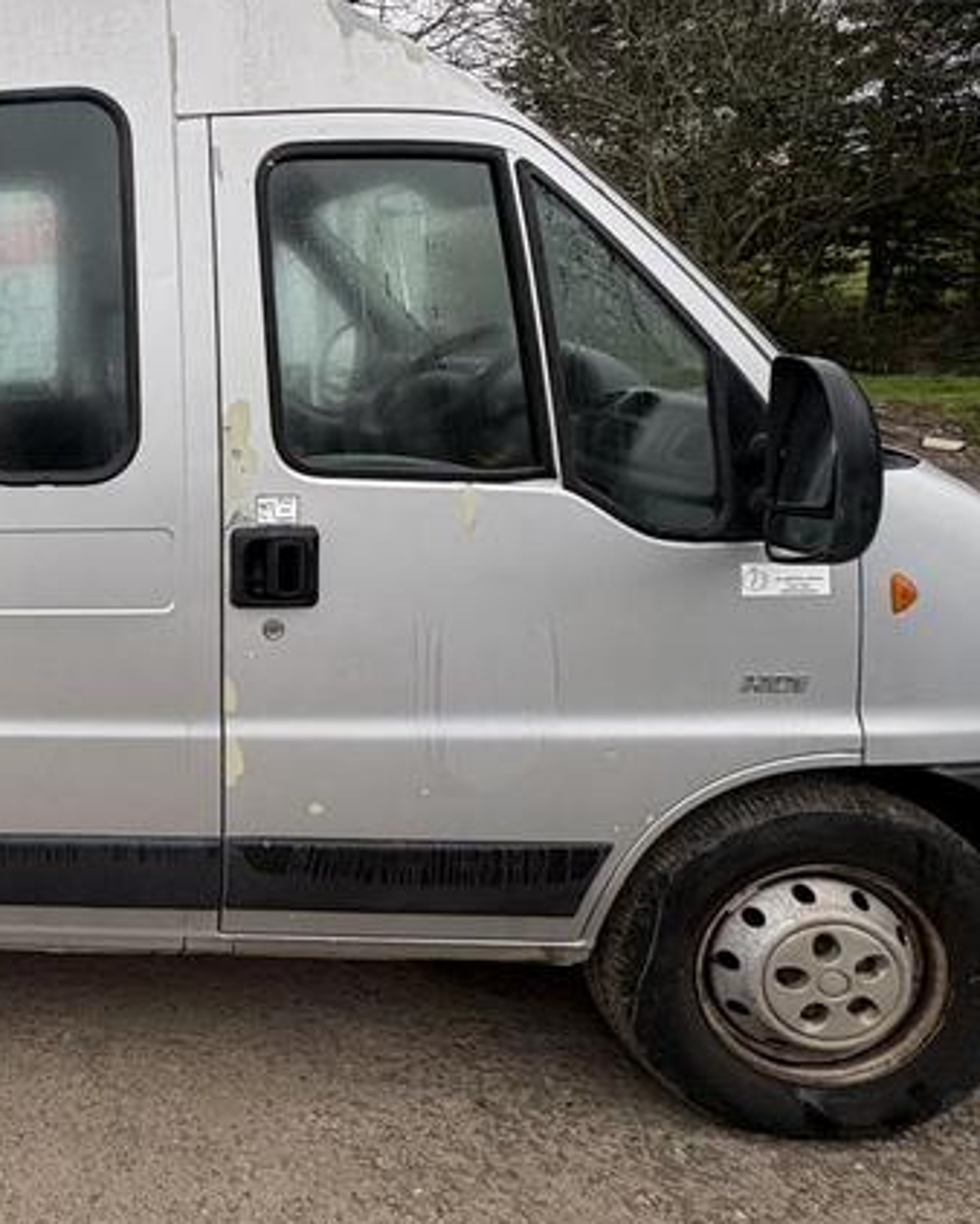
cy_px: 403
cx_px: -128
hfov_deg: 39.6
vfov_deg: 59.0
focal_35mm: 29
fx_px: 1051
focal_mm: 2.22
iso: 50
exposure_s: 1/99
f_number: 2.2
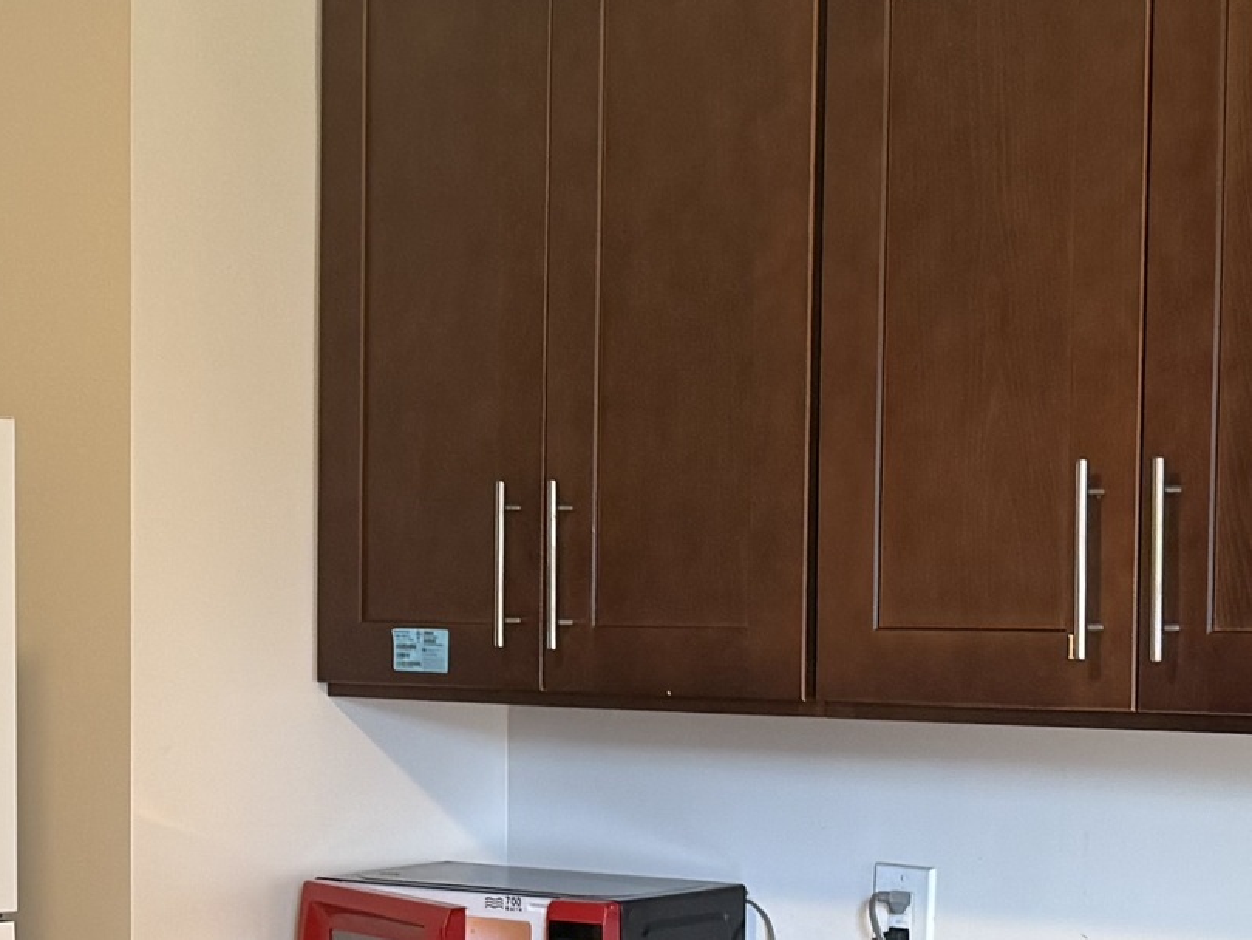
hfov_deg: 21.0
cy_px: 830
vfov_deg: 16.1
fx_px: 3292
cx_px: 65
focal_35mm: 91
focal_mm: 6.76
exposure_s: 1/60
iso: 200
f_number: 1.78
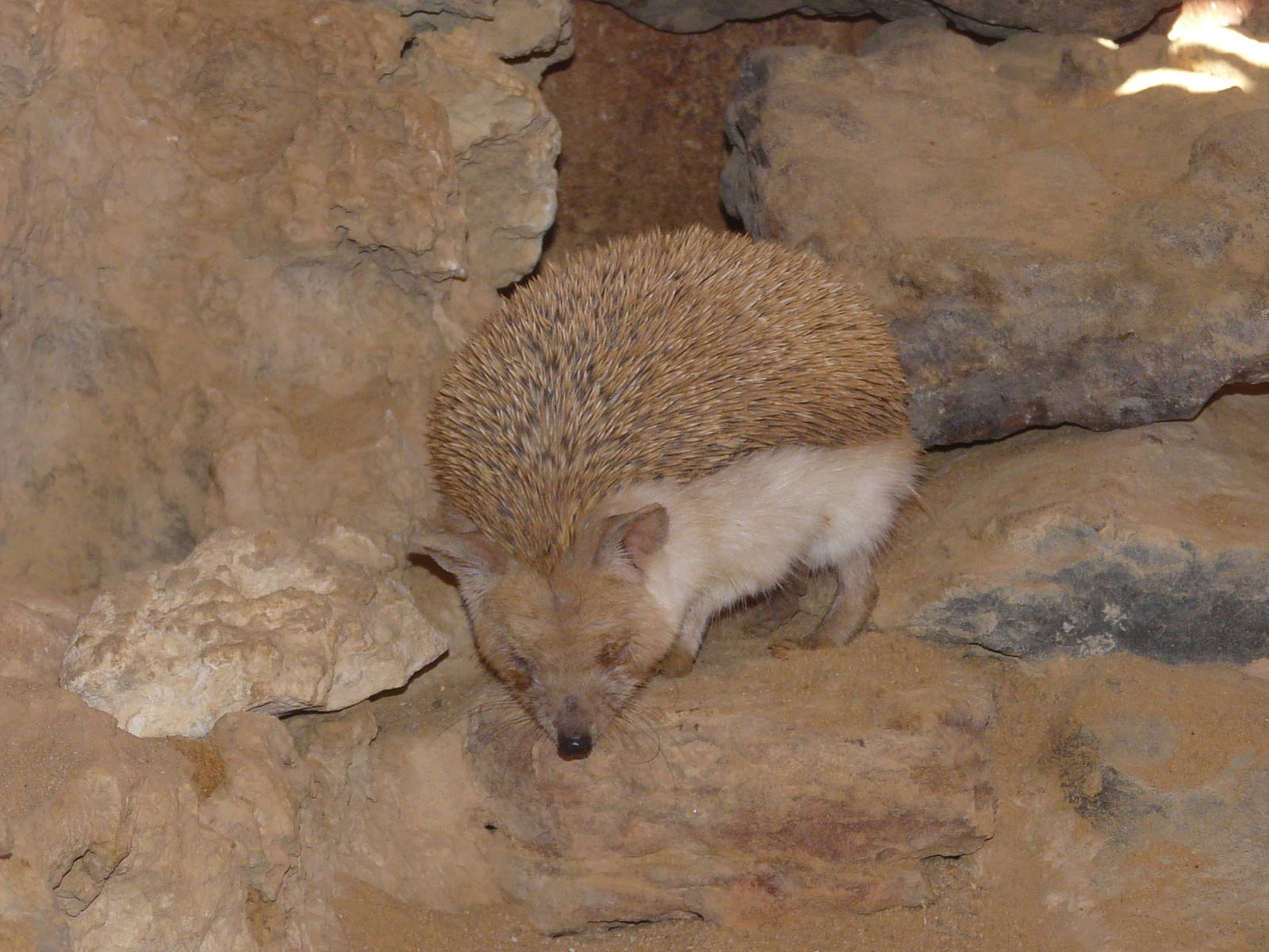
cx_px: 634
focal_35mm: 191
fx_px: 7002
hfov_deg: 10.4
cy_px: 476
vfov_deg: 7.8
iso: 100
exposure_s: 1/60
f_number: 3.6
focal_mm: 19.7
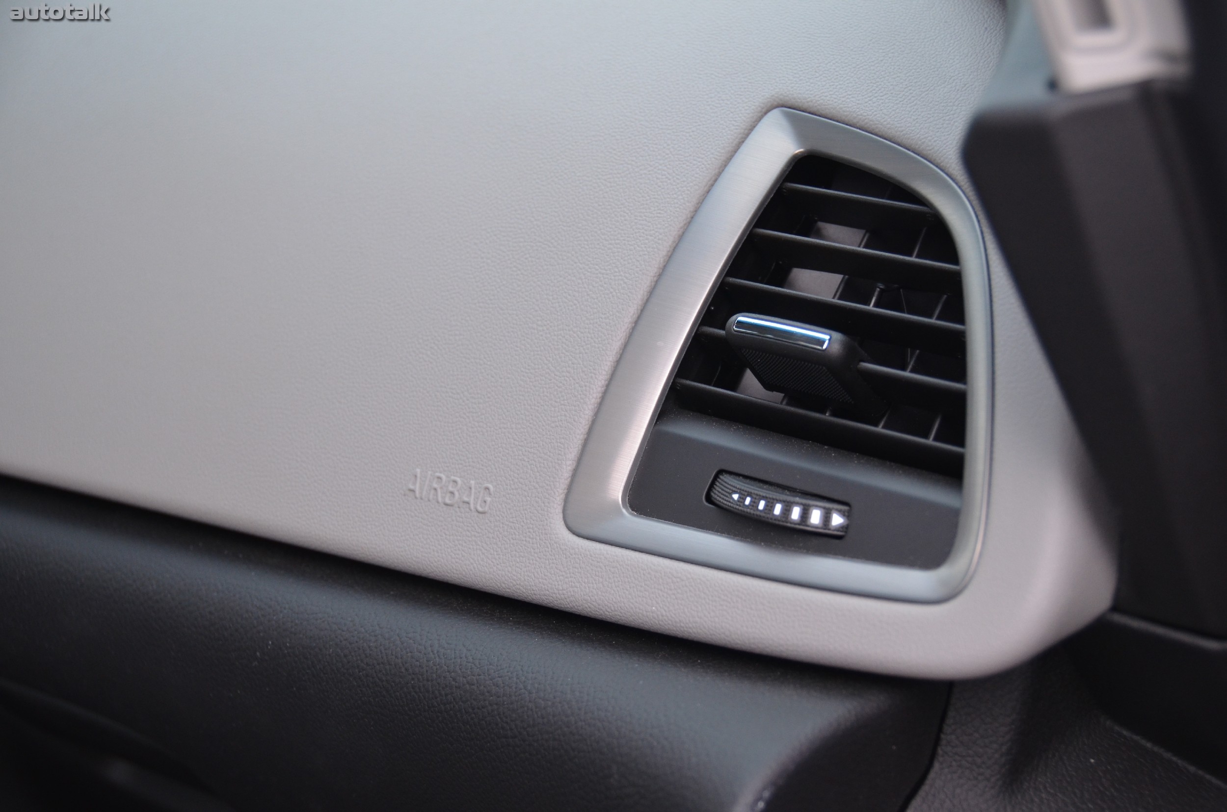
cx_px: 614
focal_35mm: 75
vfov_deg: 18.1
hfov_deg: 27.0
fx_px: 2551
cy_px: 406
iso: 800
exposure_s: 1/640
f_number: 4.8
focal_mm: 50
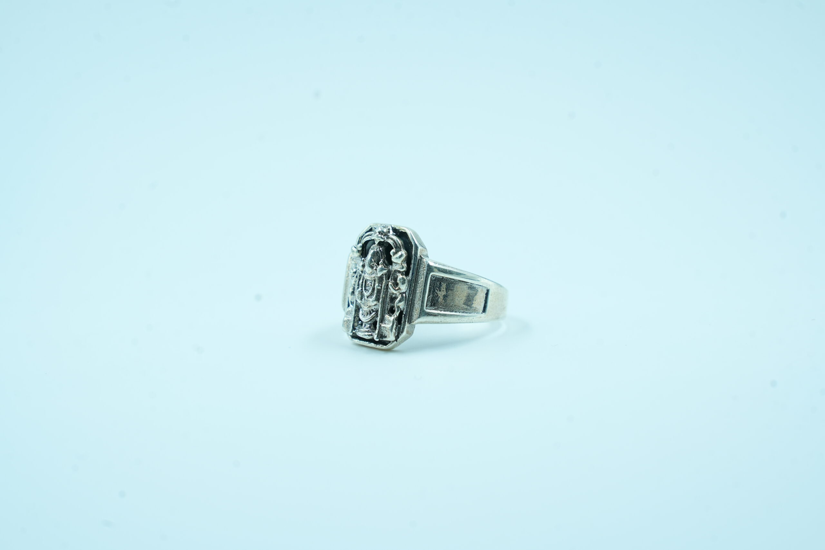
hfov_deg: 19.5
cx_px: 412
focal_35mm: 105
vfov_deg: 13.0
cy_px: 275
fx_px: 2406
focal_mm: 105
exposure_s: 1/125
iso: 400
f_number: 9
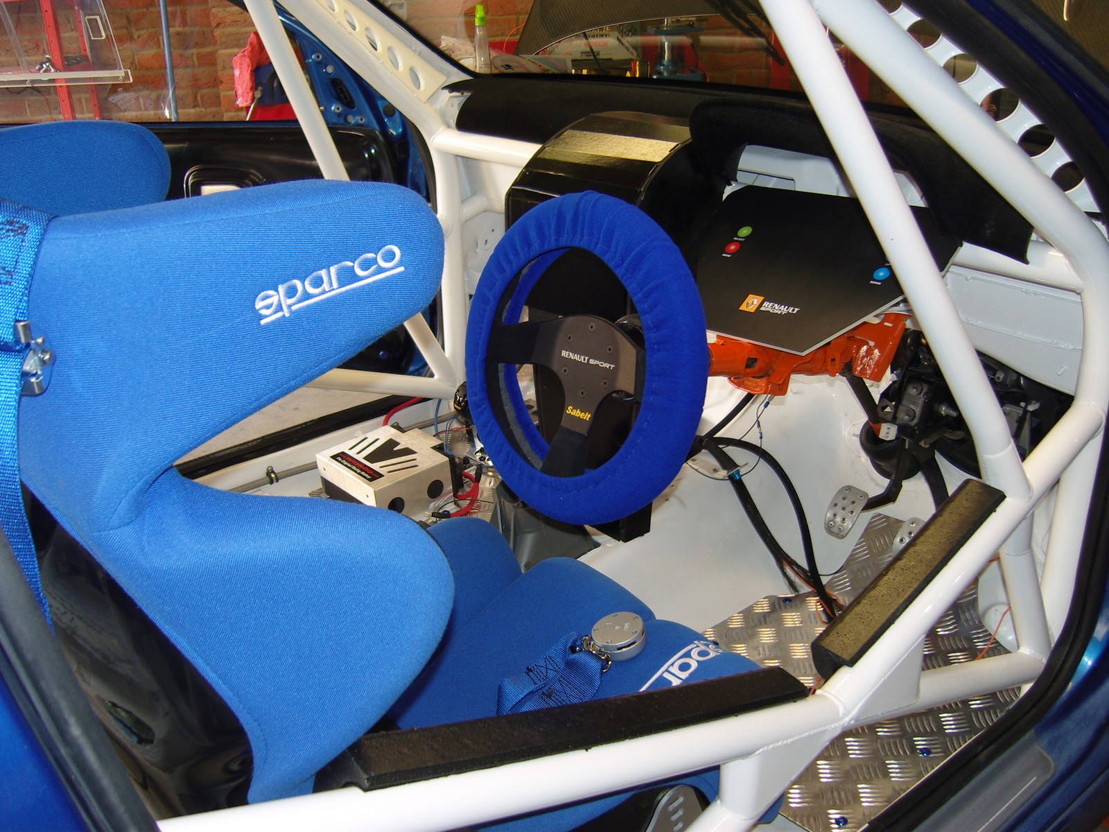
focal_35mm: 34
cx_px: 554
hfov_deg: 54.0
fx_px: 1089
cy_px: 416
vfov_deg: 41.8
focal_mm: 7.3
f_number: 2.8
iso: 100
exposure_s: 1/40
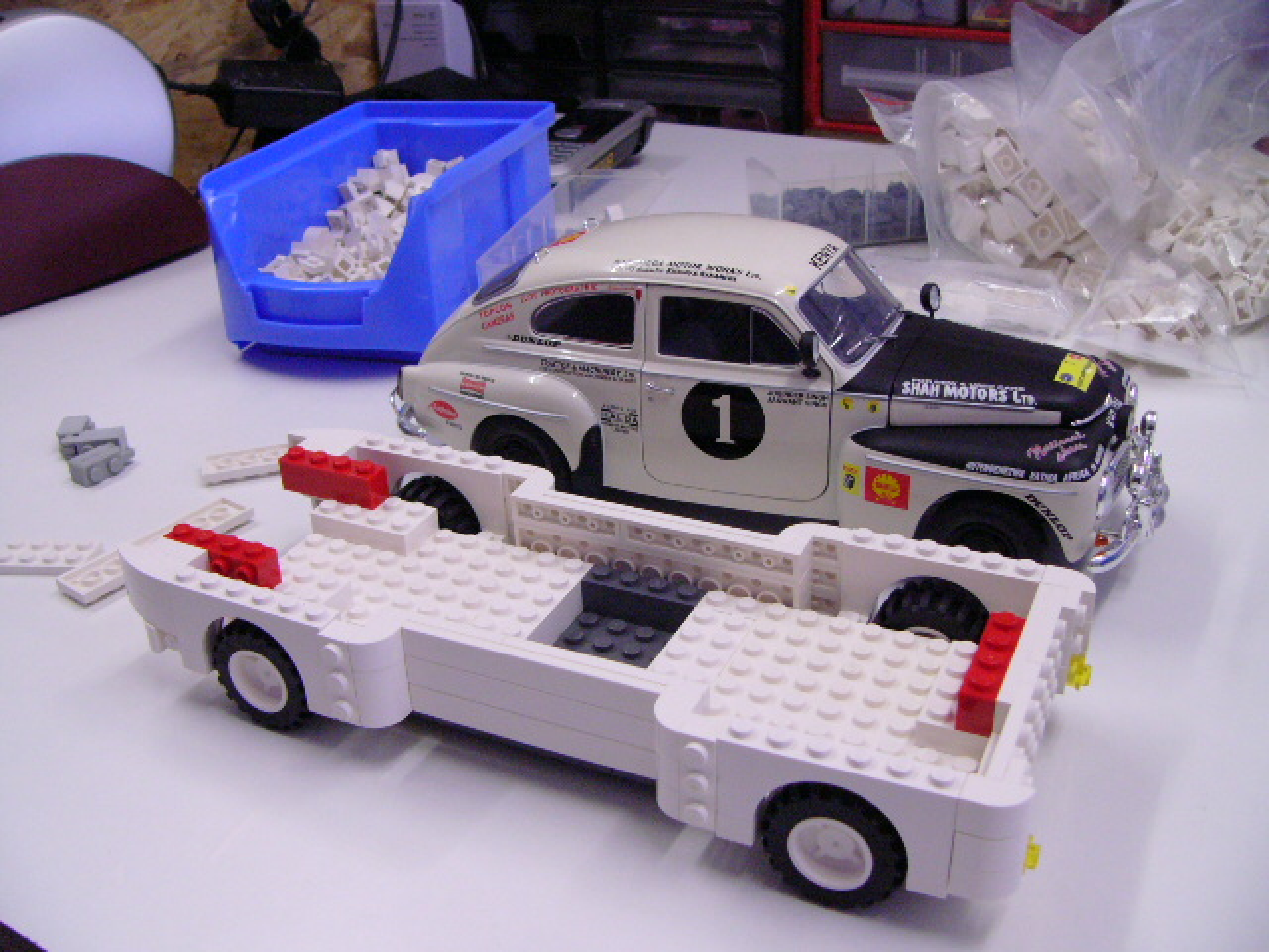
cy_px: 476
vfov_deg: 39.7
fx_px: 1320
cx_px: 634
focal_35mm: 36
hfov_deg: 51.4
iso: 200
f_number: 2.8
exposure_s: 1/40
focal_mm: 6
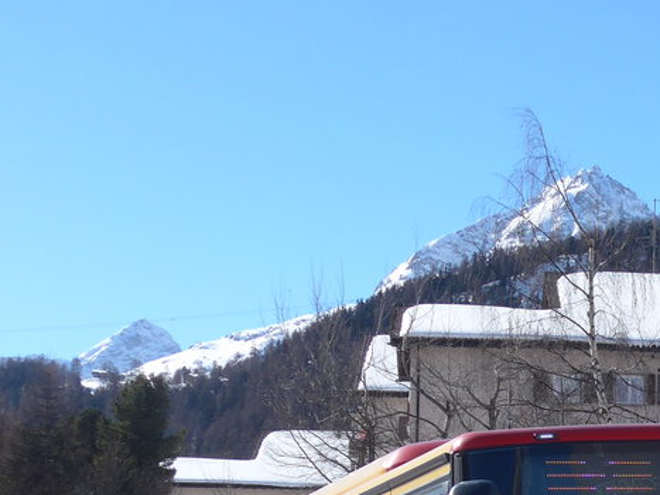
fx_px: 2154
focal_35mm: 113
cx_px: 690
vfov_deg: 12.8
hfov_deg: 17.0
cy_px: 580
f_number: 2.8
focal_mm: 9
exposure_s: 1/1600
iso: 80
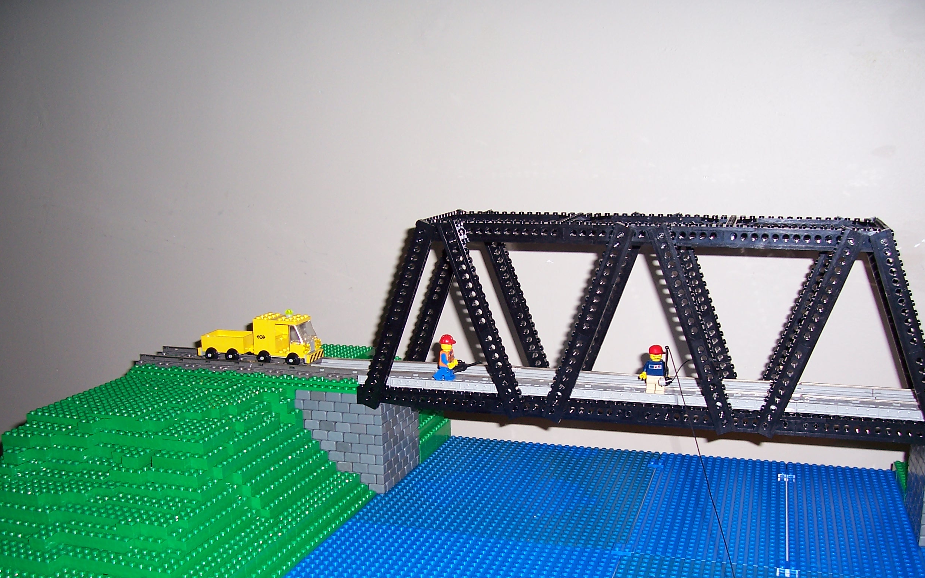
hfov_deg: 52.8
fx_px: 933
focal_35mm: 37
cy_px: 356
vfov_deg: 34.3
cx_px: 465
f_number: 2.7
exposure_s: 1/60
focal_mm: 5.6
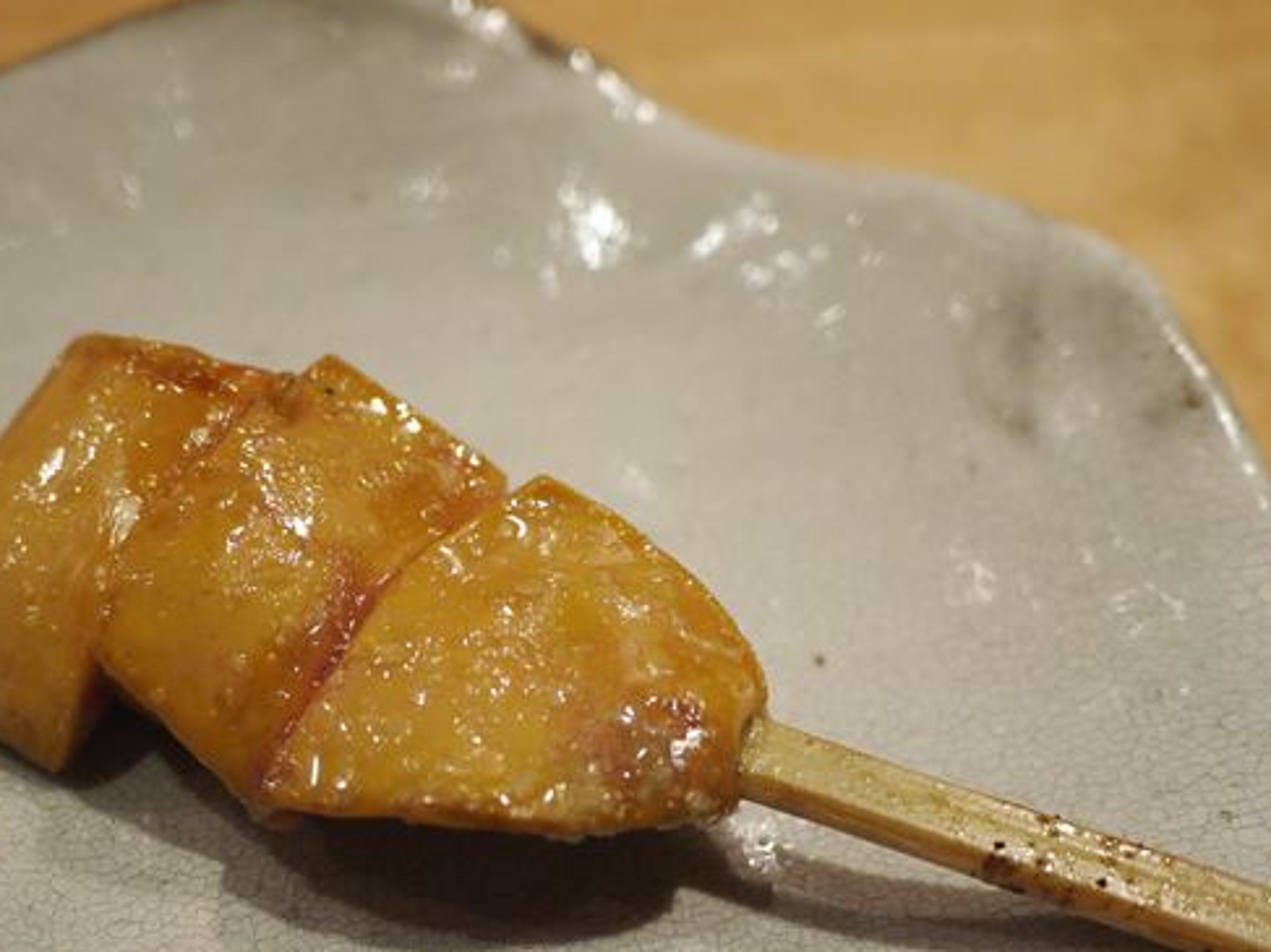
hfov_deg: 40.9
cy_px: 720
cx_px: 470
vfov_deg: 30.9
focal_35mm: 46
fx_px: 1689
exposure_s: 1/60
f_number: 2.5
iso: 200
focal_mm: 14
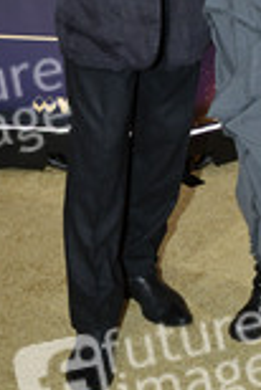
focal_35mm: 83
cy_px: -8
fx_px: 901
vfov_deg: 23.4
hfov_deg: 16.3
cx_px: 218
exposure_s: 1/250
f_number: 6.3
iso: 1250
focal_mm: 32
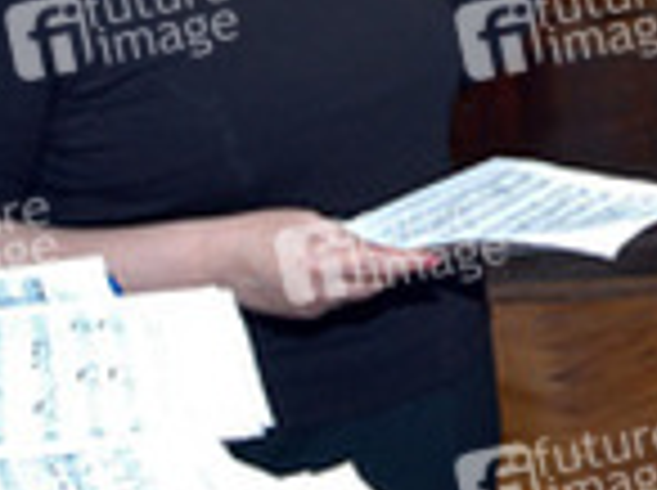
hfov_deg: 17.1
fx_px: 2027
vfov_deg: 13.4
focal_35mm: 107
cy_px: -85
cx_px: 902
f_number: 5.6
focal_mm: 24
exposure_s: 1/15
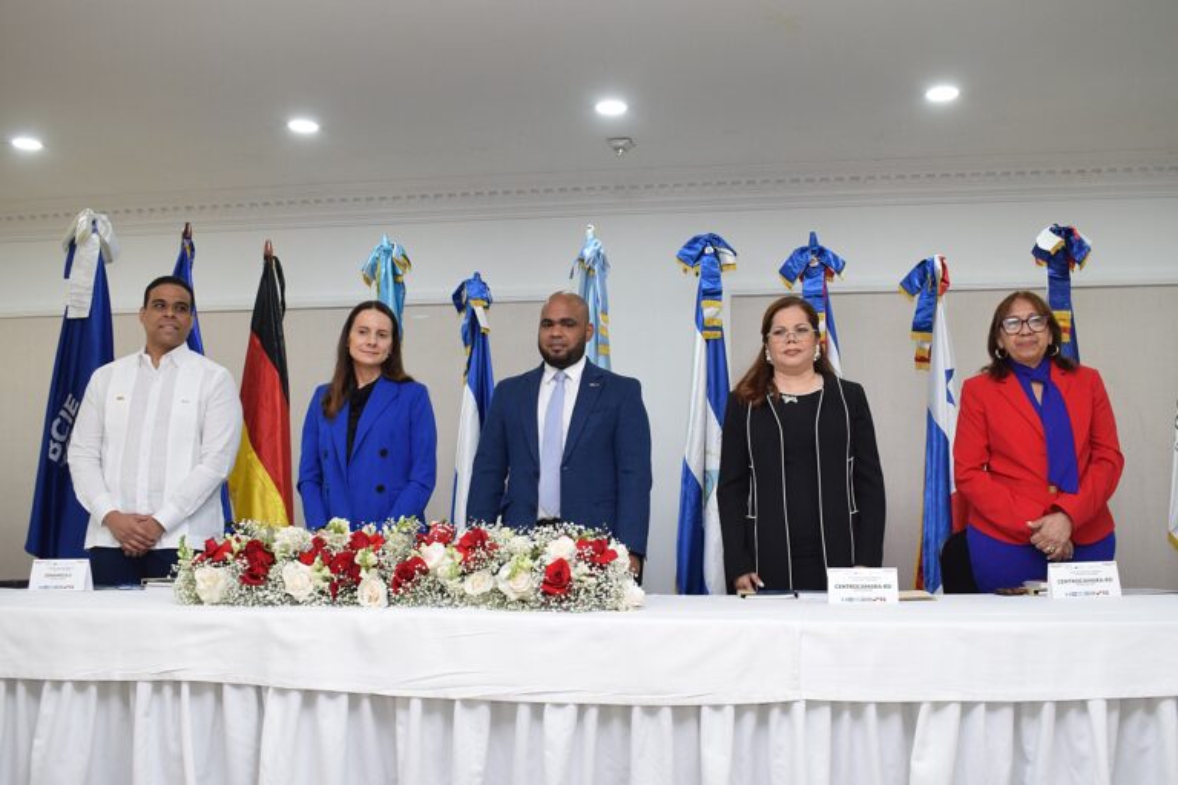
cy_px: 392
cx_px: 589
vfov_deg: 38.4
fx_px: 1129
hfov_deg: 55.1
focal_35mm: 34
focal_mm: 23
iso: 1250
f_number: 6.3
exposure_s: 1/60
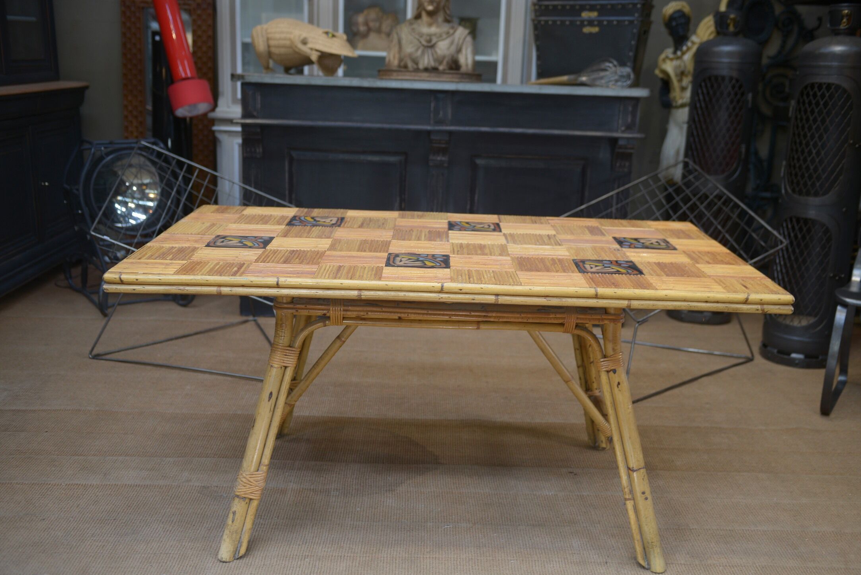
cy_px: 302
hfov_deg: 50.7
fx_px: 909
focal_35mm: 38
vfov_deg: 35.1
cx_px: 441
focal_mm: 36
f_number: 3.2
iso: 250
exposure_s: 1/50
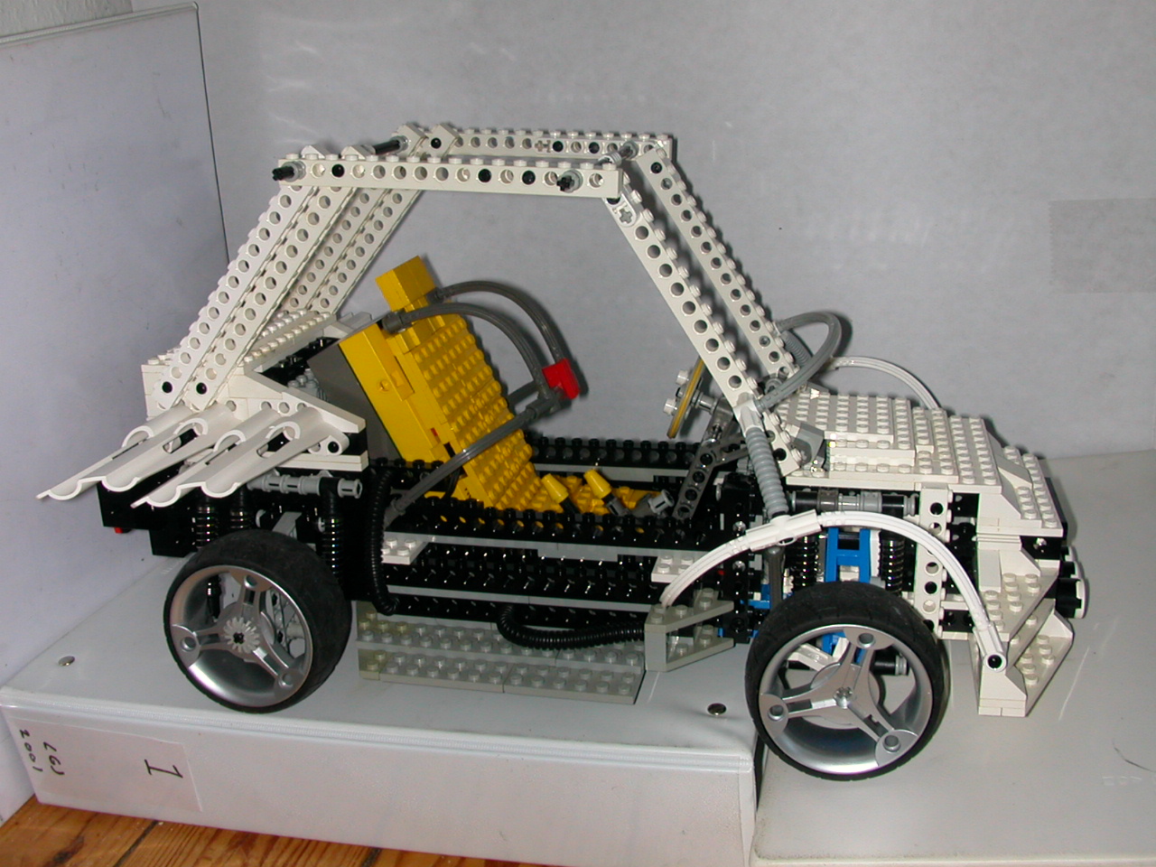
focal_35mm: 37
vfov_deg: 38.7
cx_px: 578
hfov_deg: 50.1
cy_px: 434
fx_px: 1236
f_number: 4.5
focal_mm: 5.6
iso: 100
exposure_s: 1/59.9
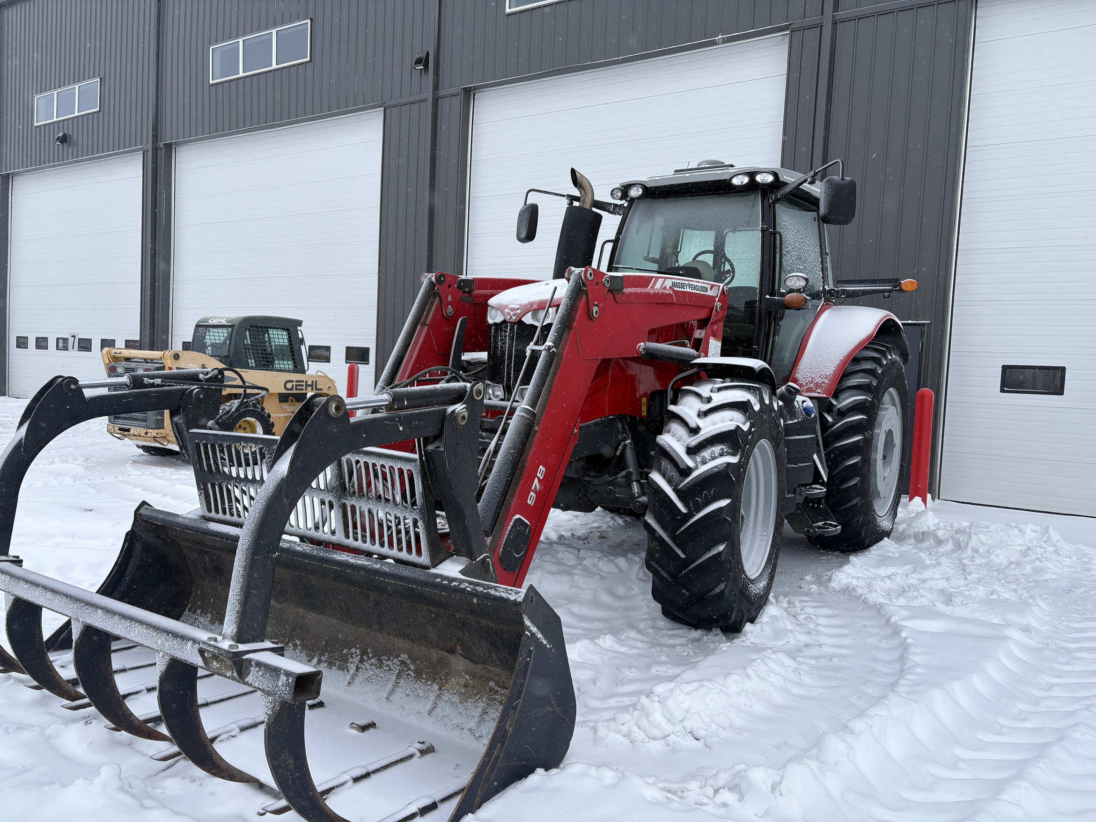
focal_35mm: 26
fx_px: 823
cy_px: 411
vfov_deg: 53.1
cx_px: 548
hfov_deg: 67.3
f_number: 1.6
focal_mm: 5.96
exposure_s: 1/801
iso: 50
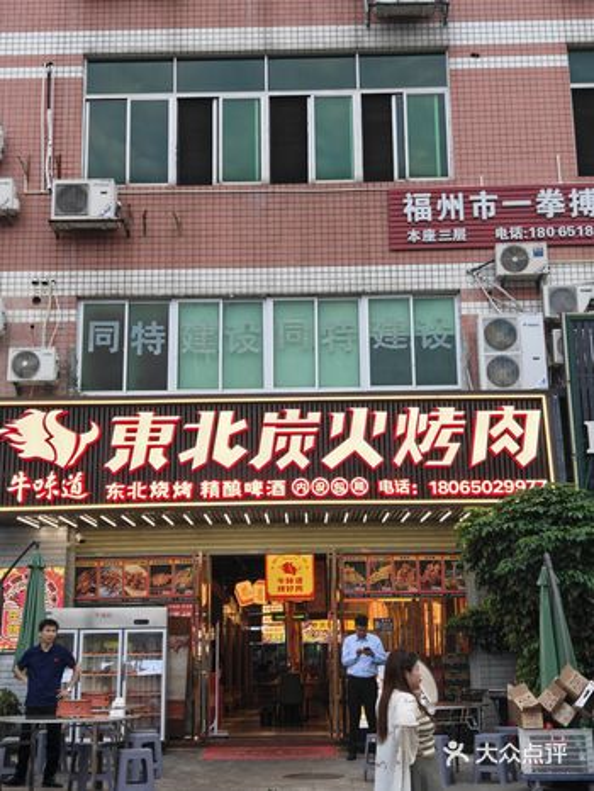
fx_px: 1074
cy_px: 396
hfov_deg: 30.9
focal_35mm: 47
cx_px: 297
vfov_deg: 40.4
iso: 64
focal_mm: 8.67
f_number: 1.8
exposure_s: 1/100
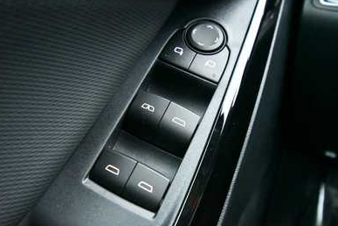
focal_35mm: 31
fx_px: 291
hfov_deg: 60.3
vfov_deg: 42.3
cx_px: 169
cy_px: 113
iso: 12800
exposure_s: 1/20
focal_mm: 20
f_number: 5.6
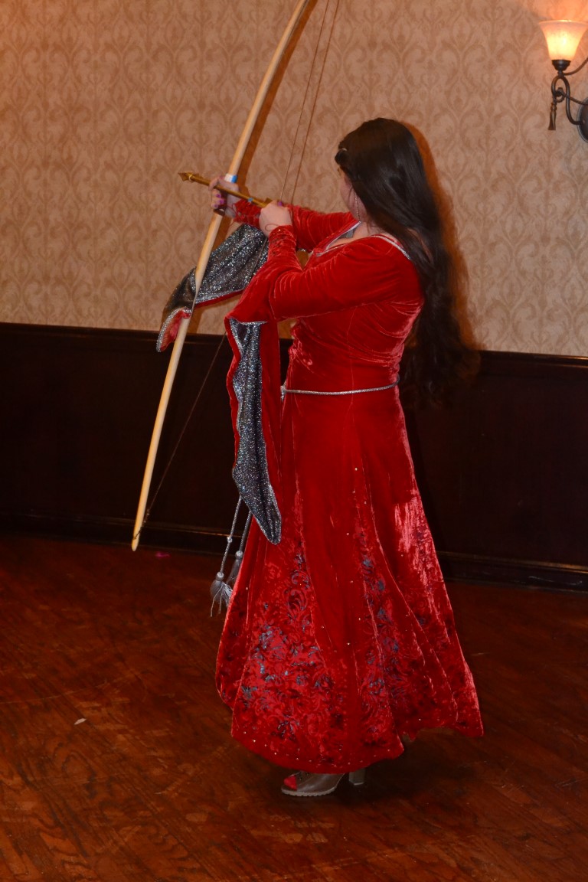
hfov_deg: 21.6
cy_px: 441
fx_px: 1543
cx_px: 294
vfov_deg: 31.9
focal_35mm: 63
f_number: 7.1
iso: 3200
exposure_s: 1/60
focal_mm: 42
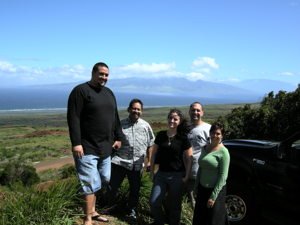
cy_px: 112
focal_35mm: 36
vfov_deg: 39.7
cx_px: 150
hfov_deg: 51.4
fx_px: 312
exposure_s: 1/262
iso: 64
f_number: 5.4
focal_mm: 7.5
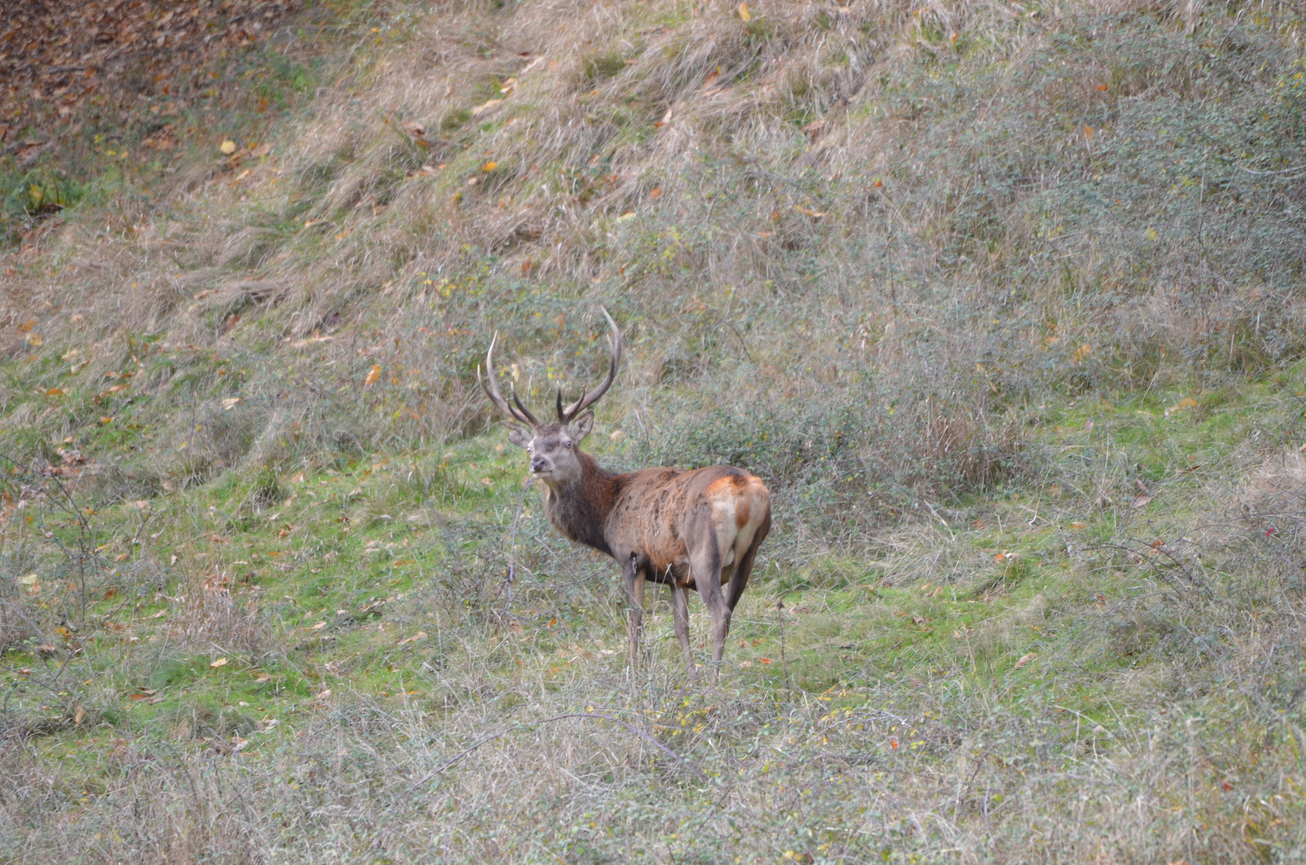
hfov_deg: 4.6
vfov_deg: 3.0
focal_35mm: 450
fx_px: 16291
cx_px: 653
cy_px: 432
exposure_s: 1/500
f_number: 5.6
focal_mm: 300
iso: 1100
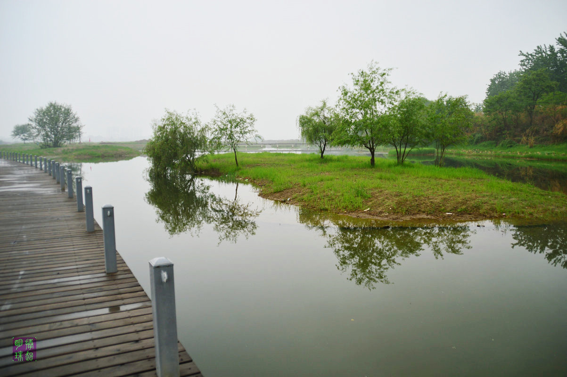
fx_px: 425
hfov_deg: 67.4
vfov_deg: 47.9
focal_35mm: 27
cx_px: 284
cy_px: 188
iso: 160
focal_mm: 18
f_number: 3.5
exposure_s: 1/250
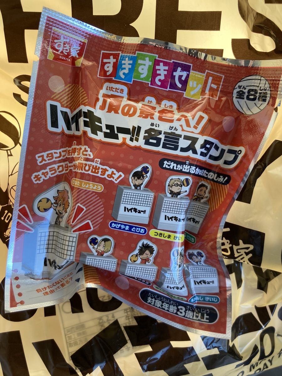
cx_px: 141
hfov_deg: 49.7
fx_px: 304
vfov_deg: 63.4
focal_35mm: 28
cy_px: 188
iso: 64
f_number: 1.8
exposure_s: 1/120
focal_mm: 3.99
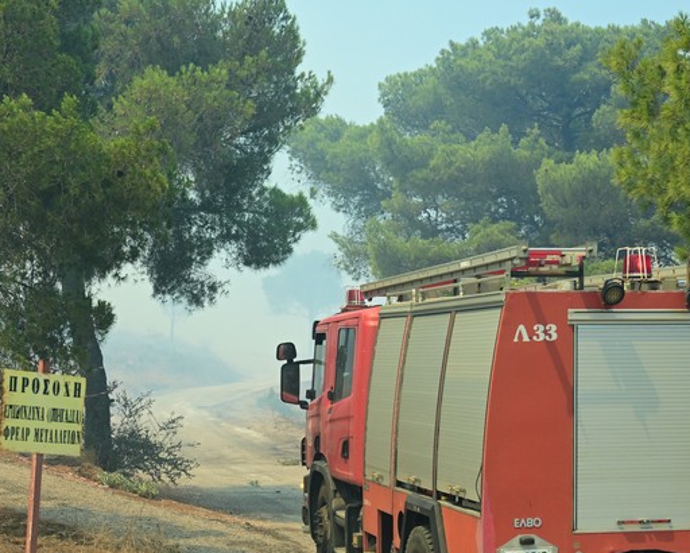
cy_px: 409
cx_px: 252
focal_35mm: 88
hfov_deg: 21.7
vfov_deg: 17.4
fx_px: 1798
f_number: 4
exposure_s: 1/2000
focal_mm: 40
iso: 320
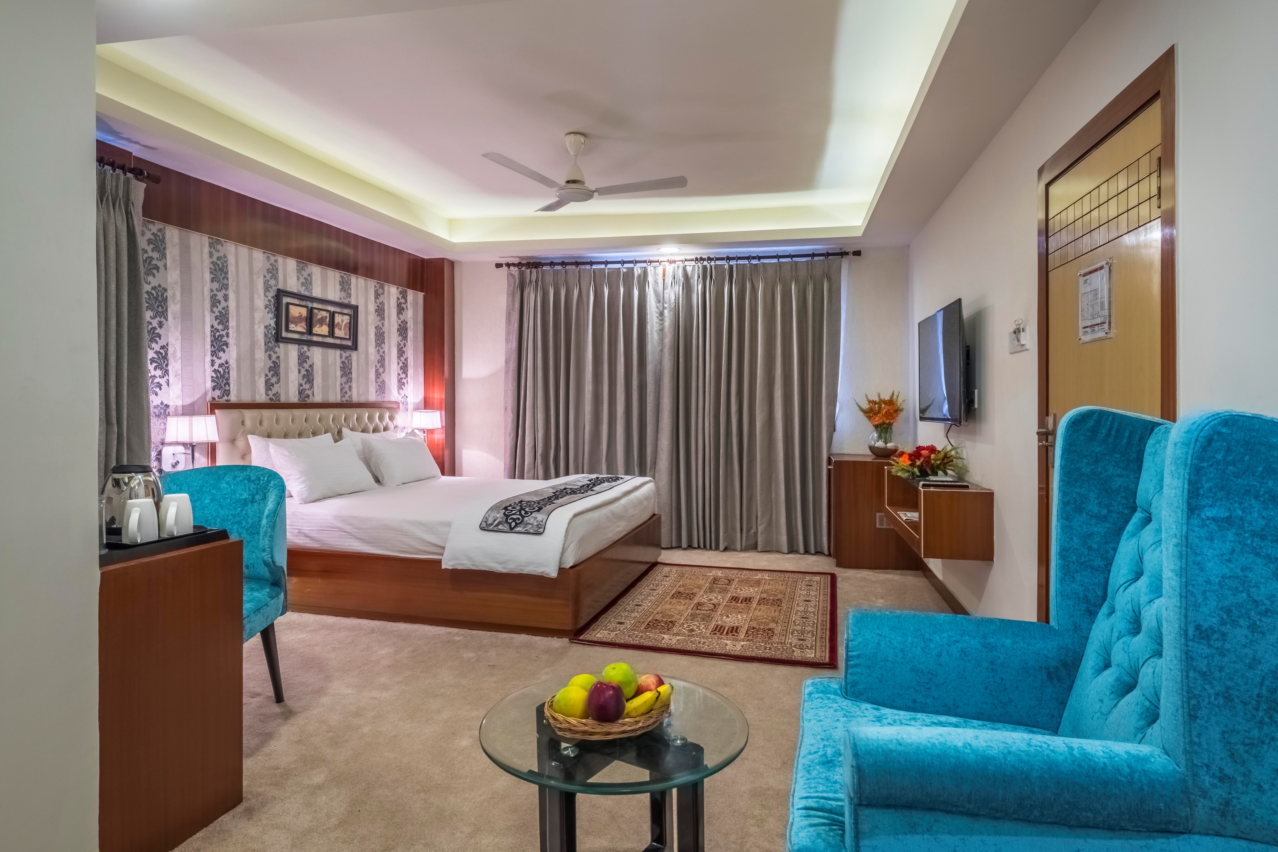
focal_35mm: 20
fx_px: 710
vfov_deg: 61.9
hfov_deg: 84.0
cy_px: 426
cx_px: 639
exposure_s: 1/30
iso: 1250
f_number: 13
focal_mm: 20
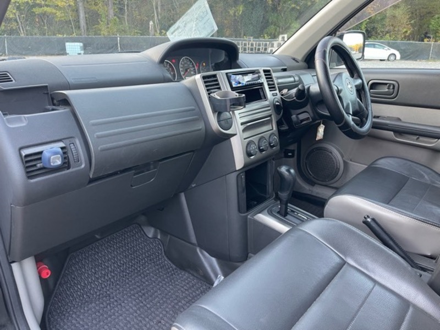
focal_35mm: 25
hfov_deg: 69.4
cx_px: 220
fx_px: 318
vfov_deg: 54.9
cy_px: 165
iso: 160
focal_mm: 5.1
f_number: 1.6
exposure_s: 1/60
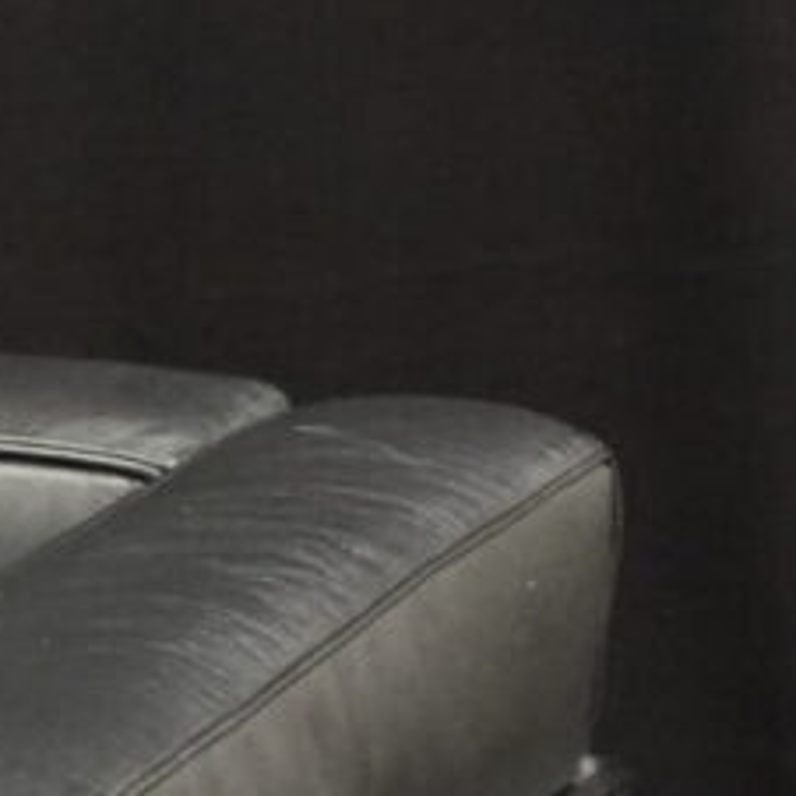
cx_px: -1152
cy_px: 1257
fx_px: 6452
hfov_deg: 6.7
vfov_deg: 6.9
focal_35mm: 248
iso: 12800
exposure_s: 1/100
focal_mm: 43
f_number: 4
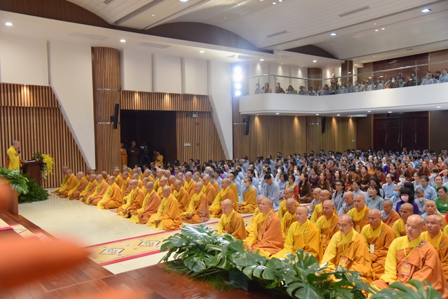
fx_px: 398
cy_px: 150
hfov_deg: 58.7
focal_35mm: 32
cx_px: 224
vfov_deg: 41.2
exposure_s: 1/125
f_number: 4.5
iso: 1250
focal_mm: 32
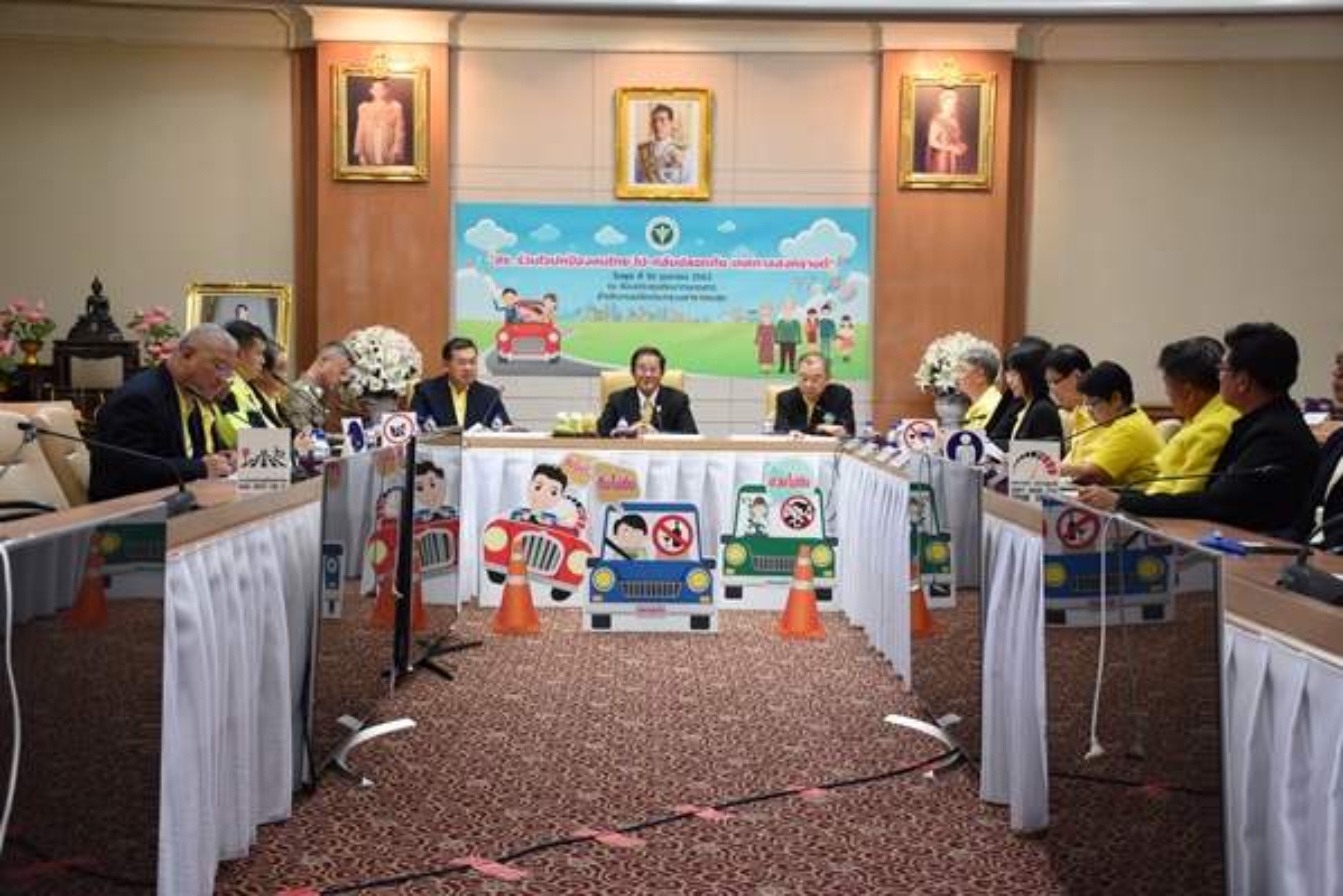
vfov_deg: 25.8
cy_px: 448
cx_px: 672
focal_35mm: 52
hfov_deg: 37.8
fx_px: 1959
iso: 1000
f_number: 4.2
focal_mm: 35
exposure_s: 1/60
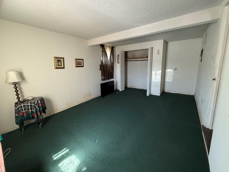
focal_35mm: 15
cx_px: 109
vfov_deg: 81.7
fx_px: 99
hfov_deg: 98.1
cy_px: 81
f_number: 2.2
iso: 500
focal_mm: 2.22
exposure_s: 1/60
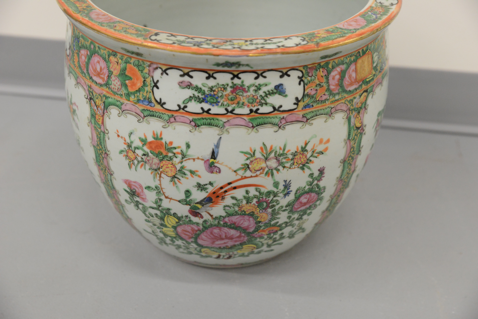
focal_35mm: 52
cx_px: 239
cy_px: 160
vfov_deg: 26.0
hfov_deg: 38.2
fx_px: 691
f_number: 5
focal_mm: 52
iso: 4000
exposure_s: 1/125
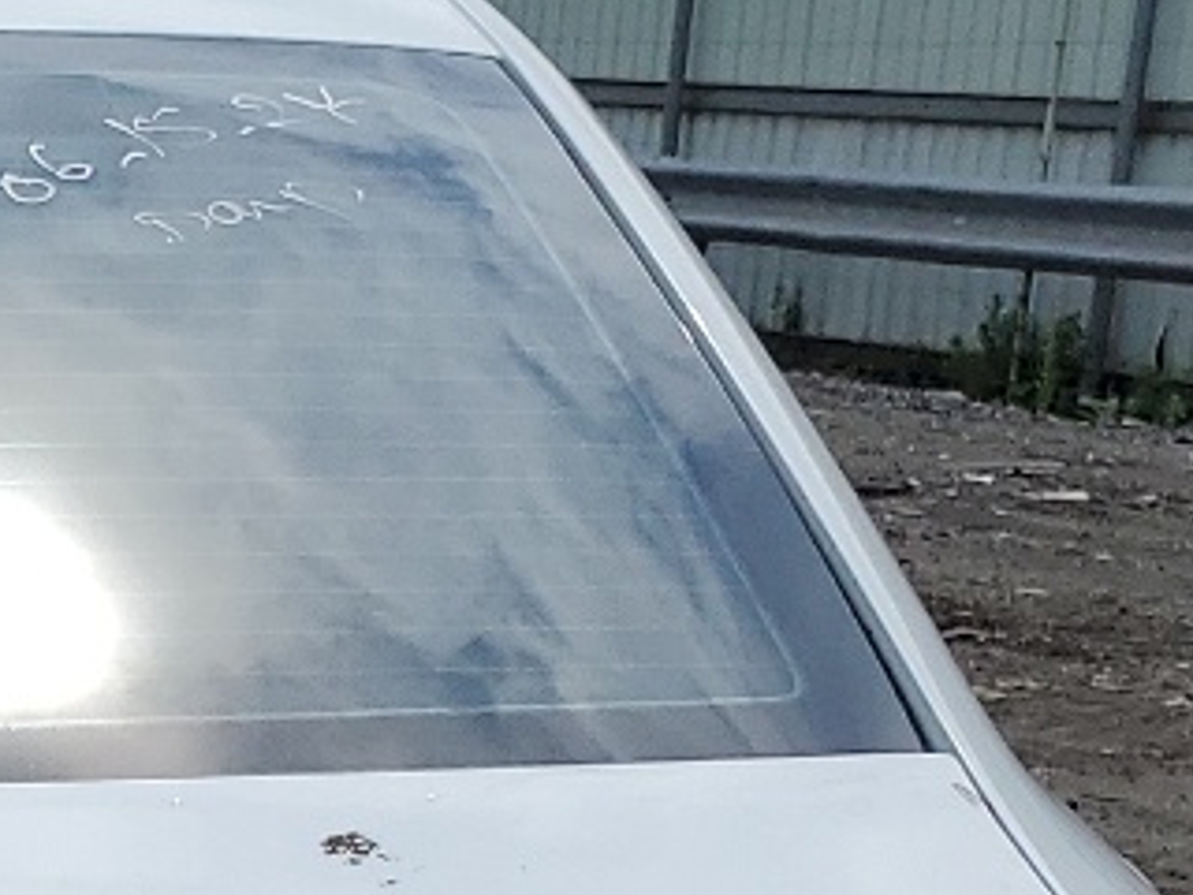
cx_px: -619
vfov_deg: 10.8
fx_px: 4480
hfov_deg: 14.2
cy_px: 1499
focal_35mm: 130
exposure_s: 1/10000
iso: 50
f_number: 1.5
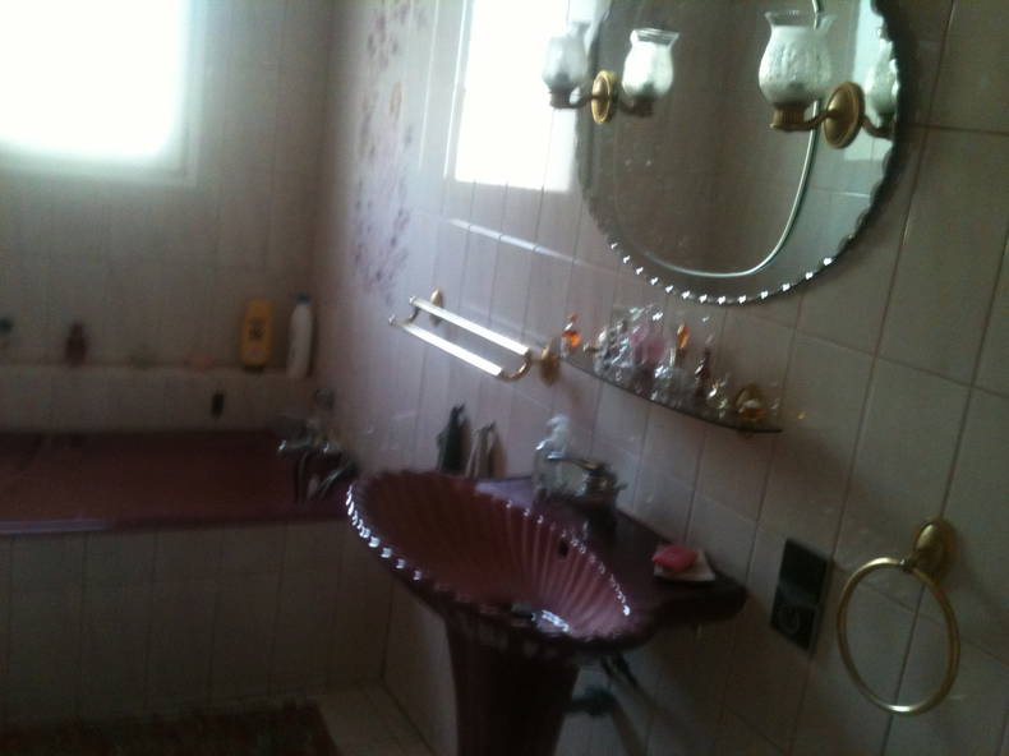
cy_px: 378
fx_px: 1020
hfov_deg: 52.6
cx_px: 504
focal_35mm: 35
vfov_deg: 40.7
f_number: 2.8
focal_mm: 3.85
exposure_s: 1/15
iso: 160
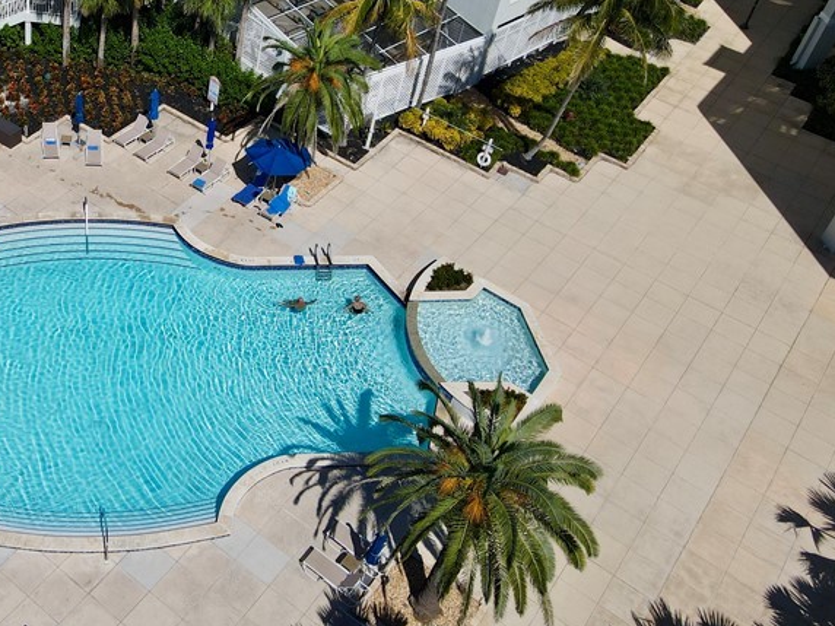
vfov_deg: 33.2
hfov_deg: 41.2
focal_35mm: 43
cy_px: 185
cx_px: 123
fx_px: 1037
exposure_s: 1/1600
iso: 100
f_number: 2.8
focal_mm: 4.5
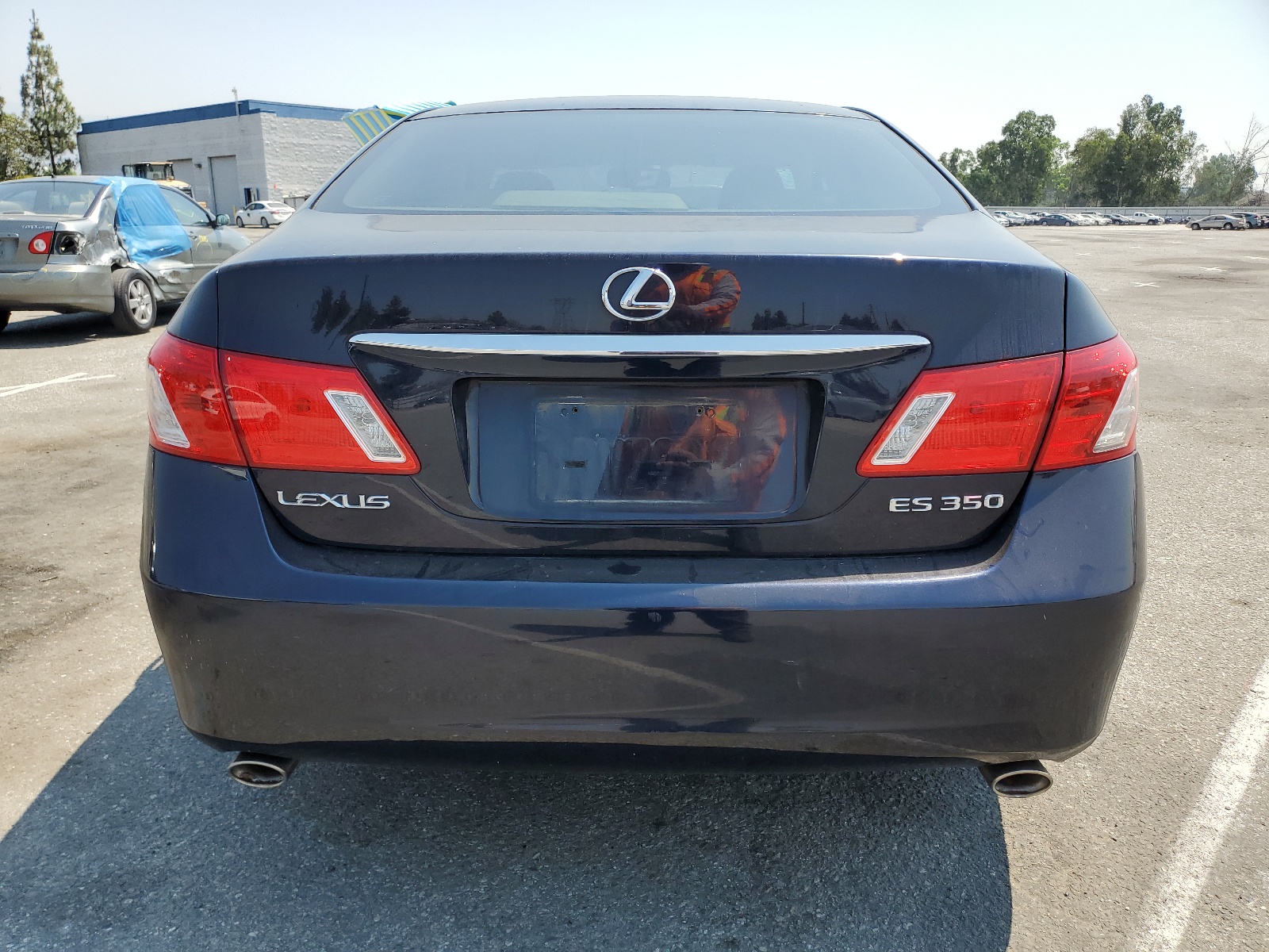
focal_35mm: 26
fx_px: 953
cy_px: 476
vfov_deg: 53.1
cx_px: 634
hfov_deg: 67.3
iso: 50
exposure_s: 1/2000
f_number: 1.5
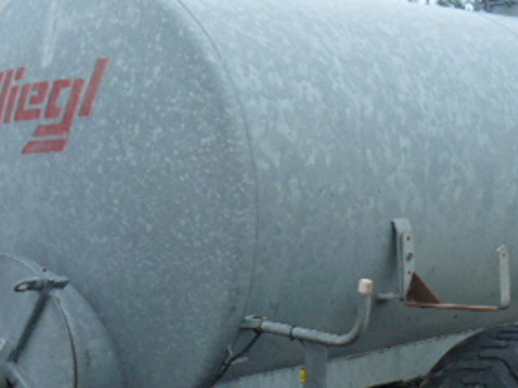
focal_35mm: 81
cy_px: 301
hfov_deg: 24.1
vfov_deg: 18.1
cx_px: 279
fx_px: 1212
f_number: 2.8
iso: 100
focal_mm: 6
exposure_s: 1/60
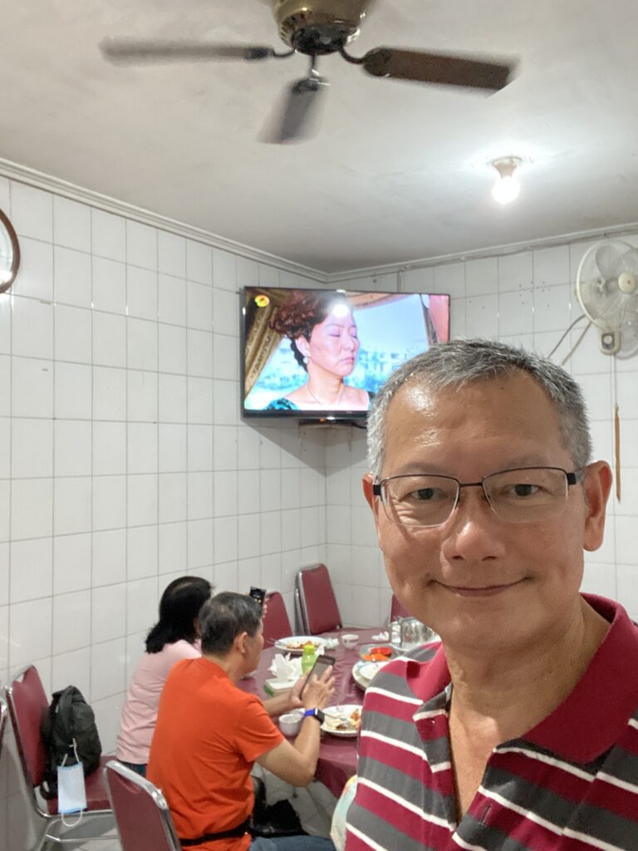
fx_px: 737
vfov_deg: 60.0
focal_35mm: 30
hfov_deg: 46.8
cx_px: 319
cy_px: 426
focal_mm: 2.71
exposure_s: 1/25
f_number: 2.2
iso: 400
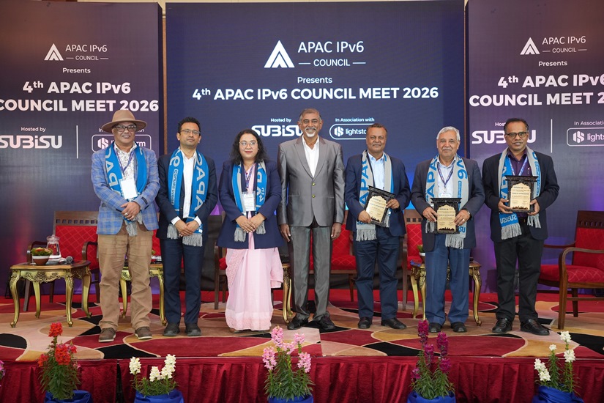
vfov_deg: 31.3
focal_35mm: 43
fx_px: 718
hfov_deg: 45.6
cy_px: 202
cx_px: 302
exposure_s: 1/125
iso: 1250
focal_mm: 42.8
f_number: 3.5
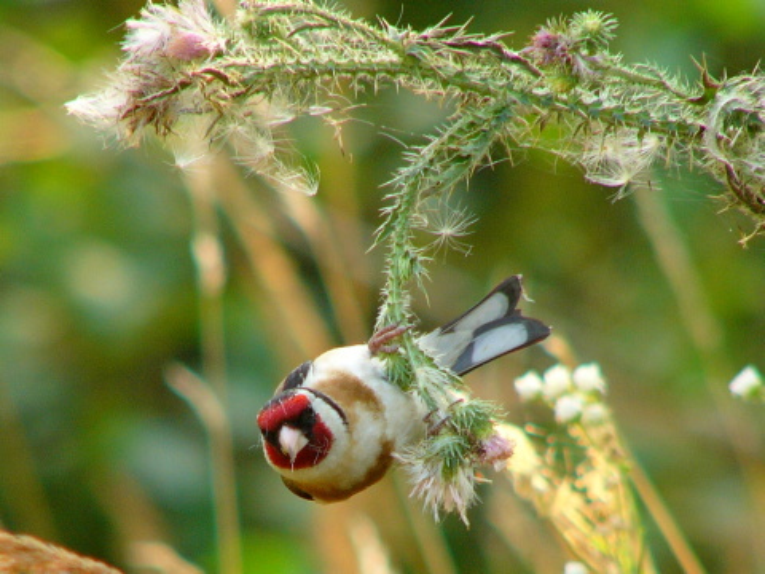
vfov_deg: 3.4
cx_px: 382
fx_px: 9547
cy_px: 287
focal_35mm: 432
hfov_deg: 4.6
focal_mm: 72
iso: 100
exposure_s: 1/200
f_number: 3.7
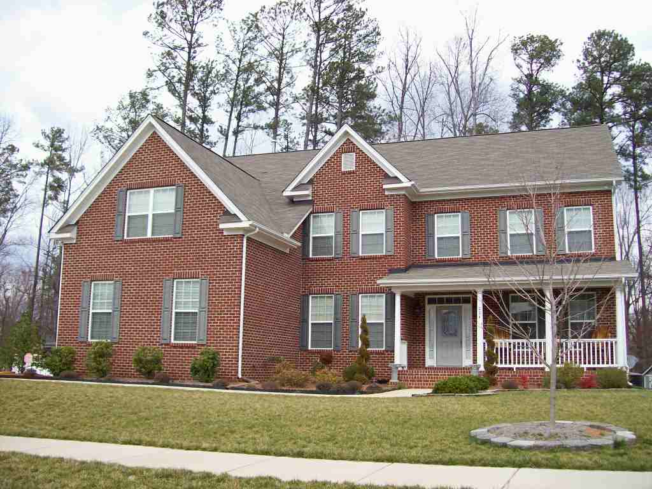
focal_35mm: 36
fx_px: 678
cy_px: 244
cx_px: 326
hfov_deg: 51.4
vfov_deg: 39.7
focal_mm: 6
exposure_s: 1/570
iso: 80
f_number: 2.7
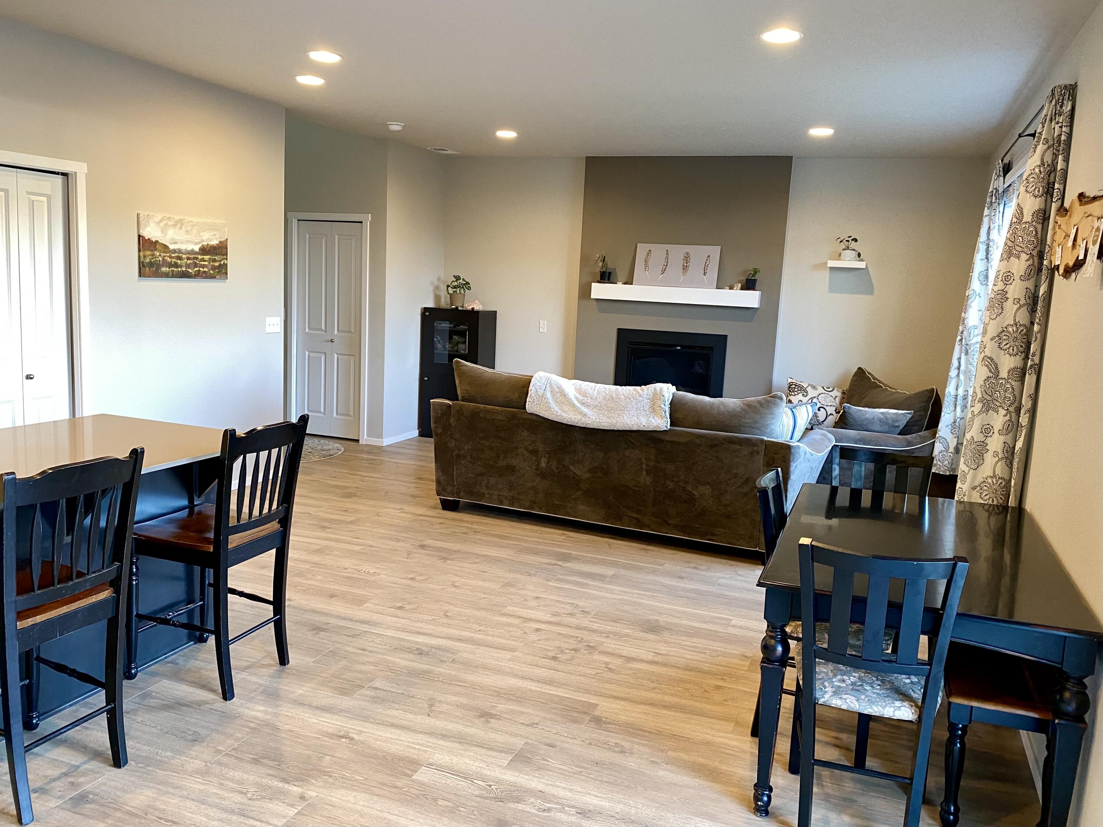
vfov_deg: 53.1
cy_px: 414
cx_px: 552
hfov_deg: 67.3
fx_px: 828
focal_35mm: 26
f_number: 1.8
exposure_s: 1/60
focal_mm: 4.25
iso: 200
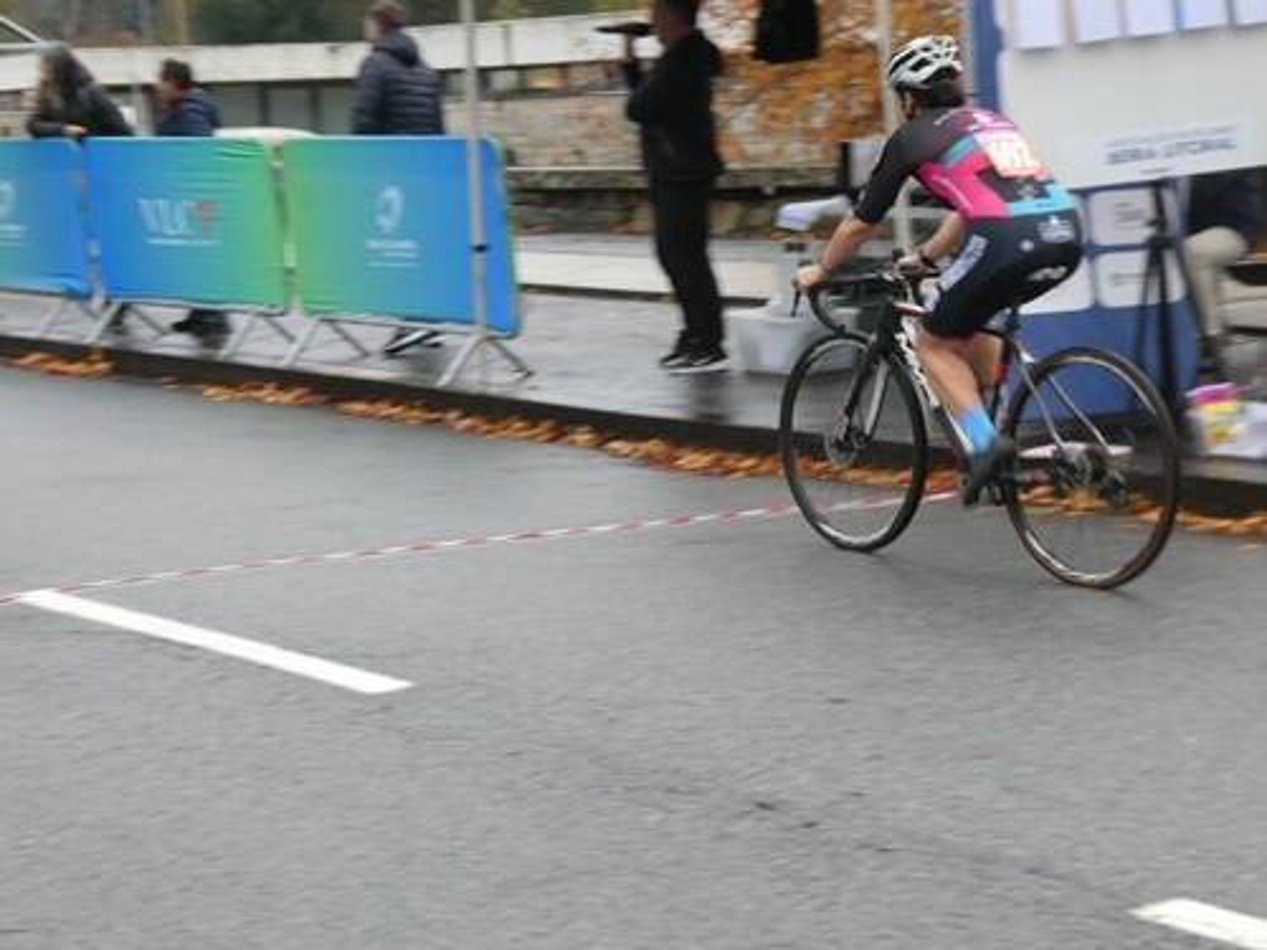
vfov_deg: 18.7
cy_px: 475
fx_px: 2892
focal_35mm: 79
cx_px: 634
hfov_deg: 24.7
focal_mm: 14.1
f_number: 4.7
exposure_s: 1/80
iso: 250
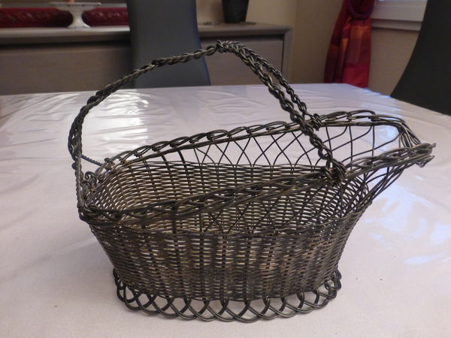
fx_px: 326
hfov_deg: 69.4
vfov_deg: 54.9
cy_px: 169
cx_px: 226
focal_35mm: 25
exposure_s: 1/15
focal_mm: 4.3
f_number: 3.3
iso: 400
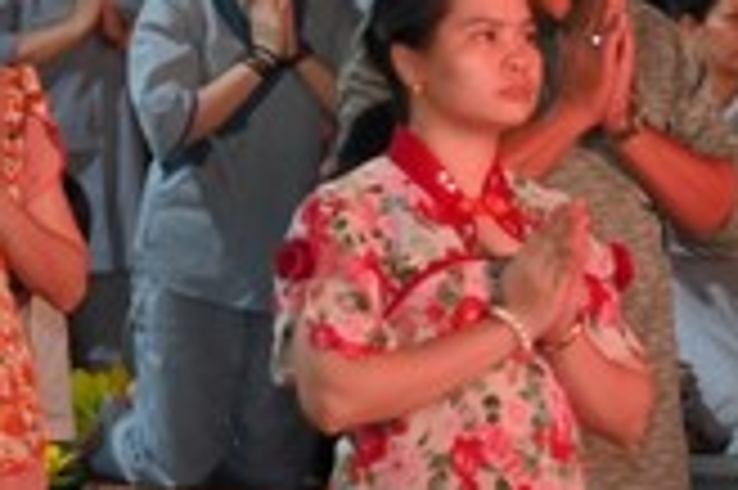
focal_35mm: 475
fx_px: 9728
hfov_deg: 4.3
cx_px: 1062
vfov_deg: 2.9
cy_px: 85
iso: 1000
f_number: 4
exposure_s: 1/100
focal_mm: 120
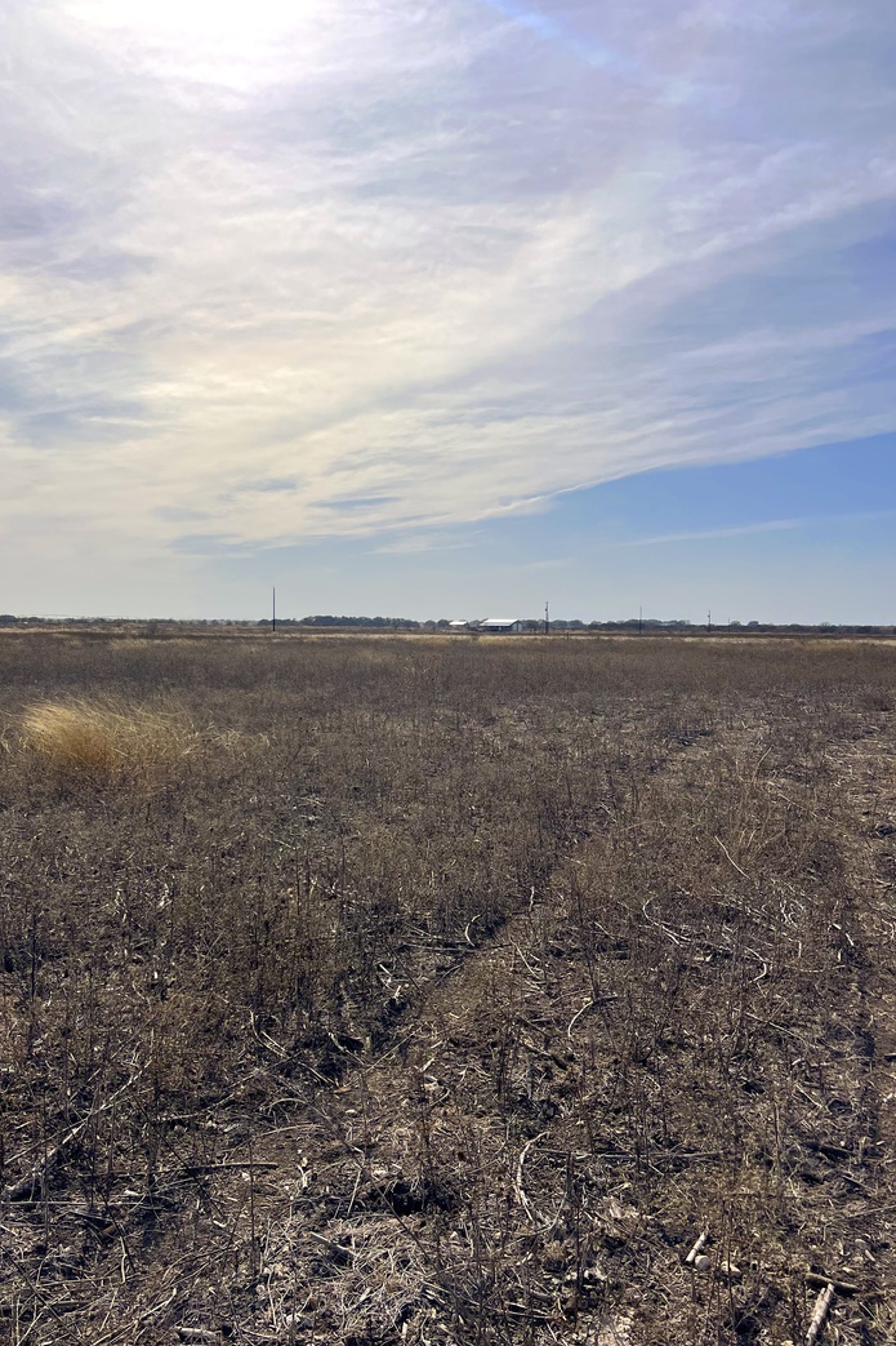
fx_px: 1046
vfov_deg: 65.5
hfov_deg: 46.2
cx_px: 376
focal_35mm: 28
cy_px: 694
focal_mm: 5.7
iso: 50
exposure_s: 1/16393
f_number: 1.5
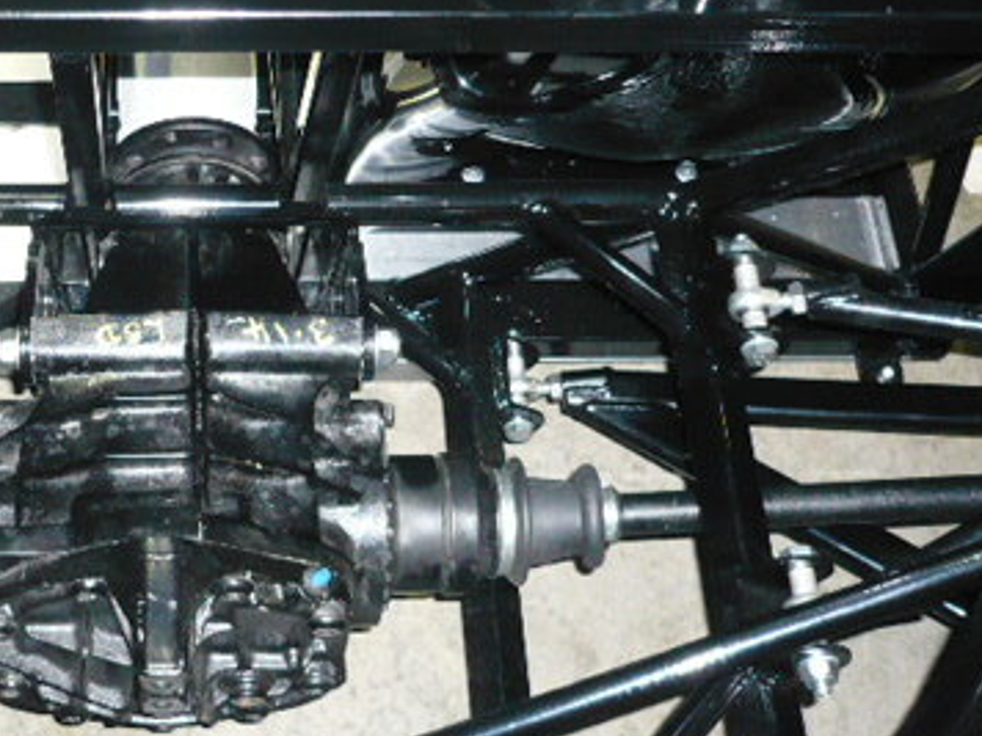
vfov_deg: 23.2
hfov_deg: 30.1
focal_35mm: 63
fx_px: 1787
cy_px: 292
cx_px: 221
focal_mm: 5.8
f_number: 2.8
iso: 400
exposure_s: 1/30
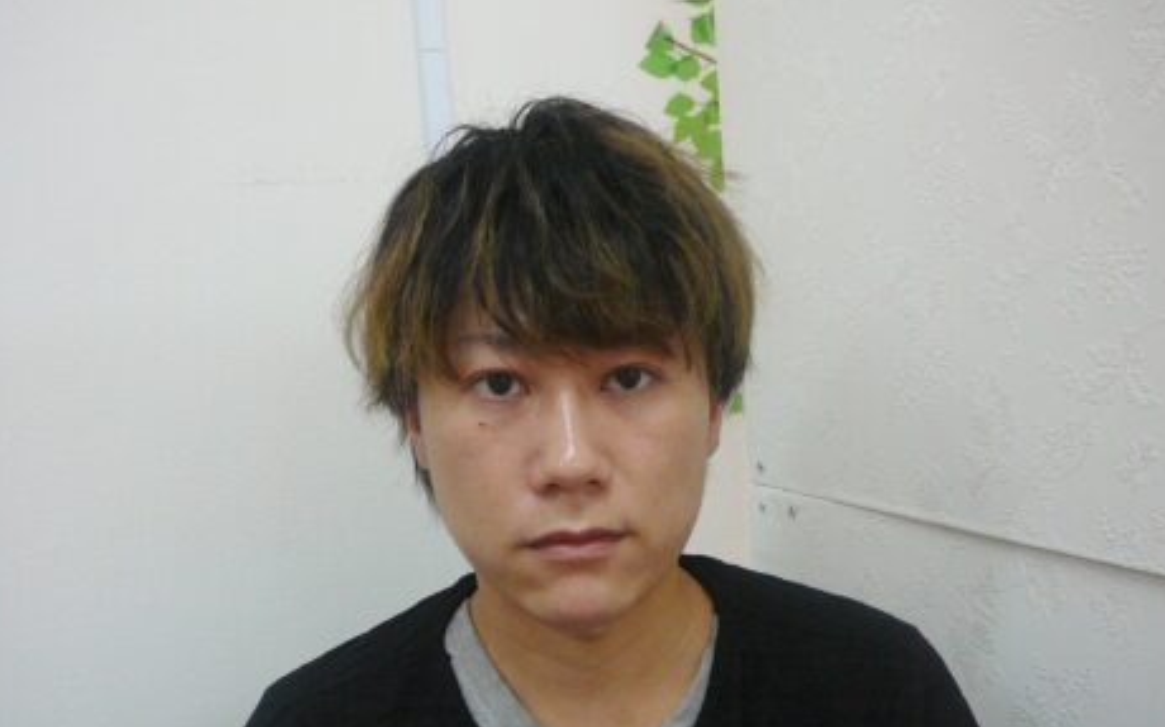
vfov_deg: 29.7
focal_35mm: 43
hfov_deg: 46.2
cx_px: 566
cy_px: 446
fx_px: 1365
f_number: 2.8
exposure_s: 1/25
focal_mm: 5.2
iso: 200
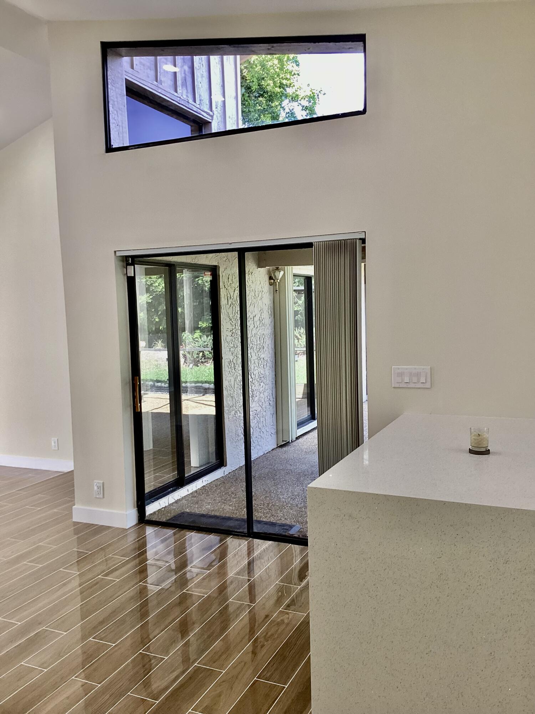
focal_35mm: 31
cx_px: 268
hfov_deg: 45.4
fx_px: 639
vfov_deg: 58.4
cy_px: 357
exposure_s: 1/120
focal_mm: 3.3
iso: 100
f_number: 2.4
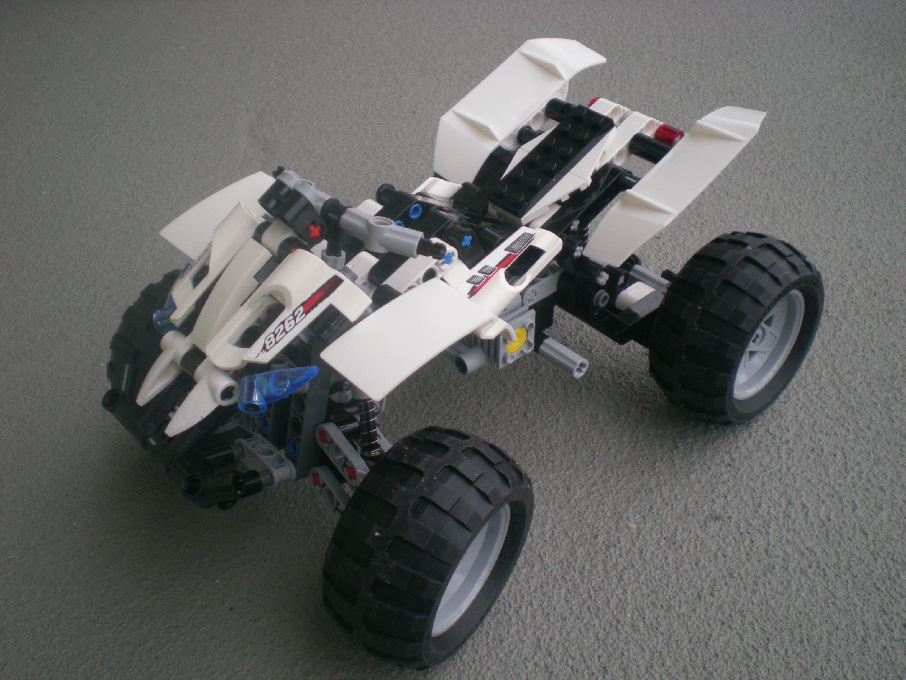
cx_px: 453
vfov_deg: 37.7
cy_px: 340
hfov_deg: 49.0
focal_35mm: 38
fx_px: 995
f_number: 3.1
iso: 110
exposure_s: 1/60
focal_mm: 6.3
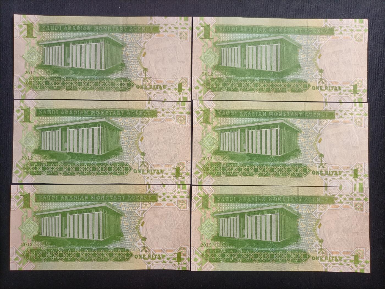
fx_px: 289
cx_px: 192
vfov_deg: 53.1
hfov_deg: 67.3
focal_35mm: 26
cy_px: 144
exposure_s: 1/100
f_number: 1.8
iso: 193
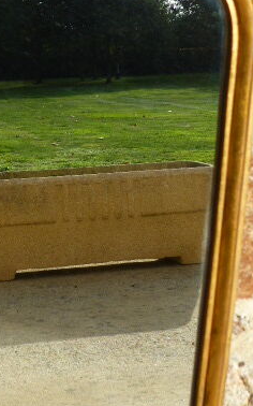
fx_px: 1170
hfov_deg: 12.3
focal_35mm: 106
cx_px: 57
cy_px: 185
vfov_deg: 19.6
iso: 100
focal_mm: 10.5
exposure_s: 1/800
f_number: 4
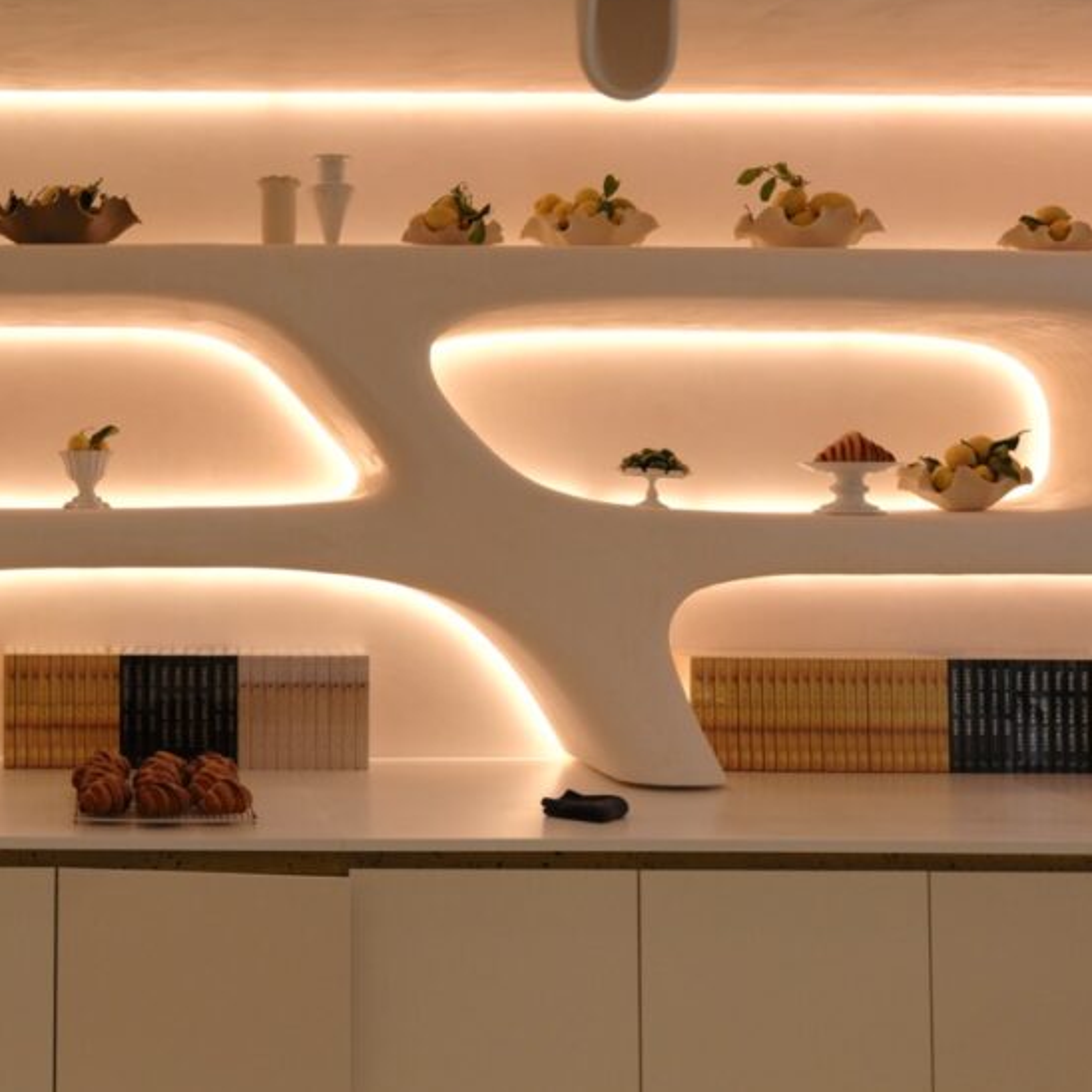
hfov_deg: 35.0
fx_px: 1642
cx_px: 141
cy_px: 426
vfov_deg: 36.6
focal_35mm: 46
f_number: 4
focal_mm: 19.6
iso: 1000
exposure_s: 1/180
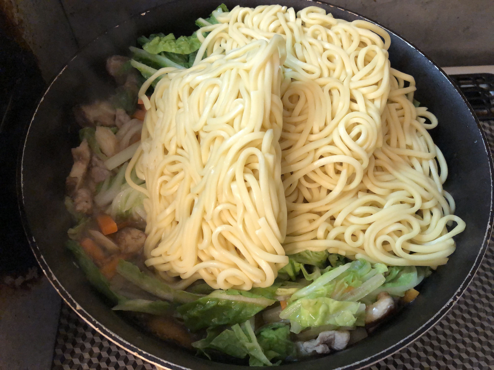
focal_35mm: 28
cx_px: 247
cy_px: 185
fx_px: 400
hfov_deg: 63.4
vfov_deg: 49.7
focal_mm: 3.99
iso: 250
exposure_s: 1/60
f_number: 1.8
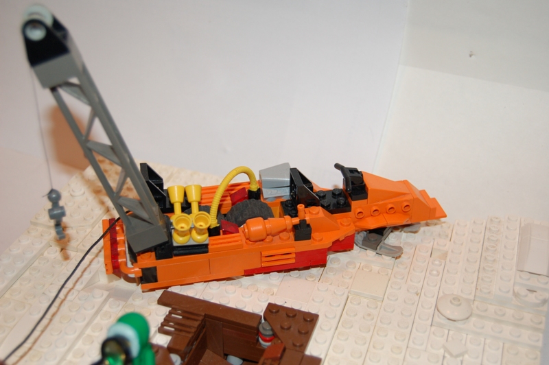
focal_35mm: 48
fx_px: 731
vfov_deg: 28.0
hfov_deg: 41.1
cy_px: 182
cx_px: 274
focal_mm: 32
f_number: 4.5
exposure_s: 1/60
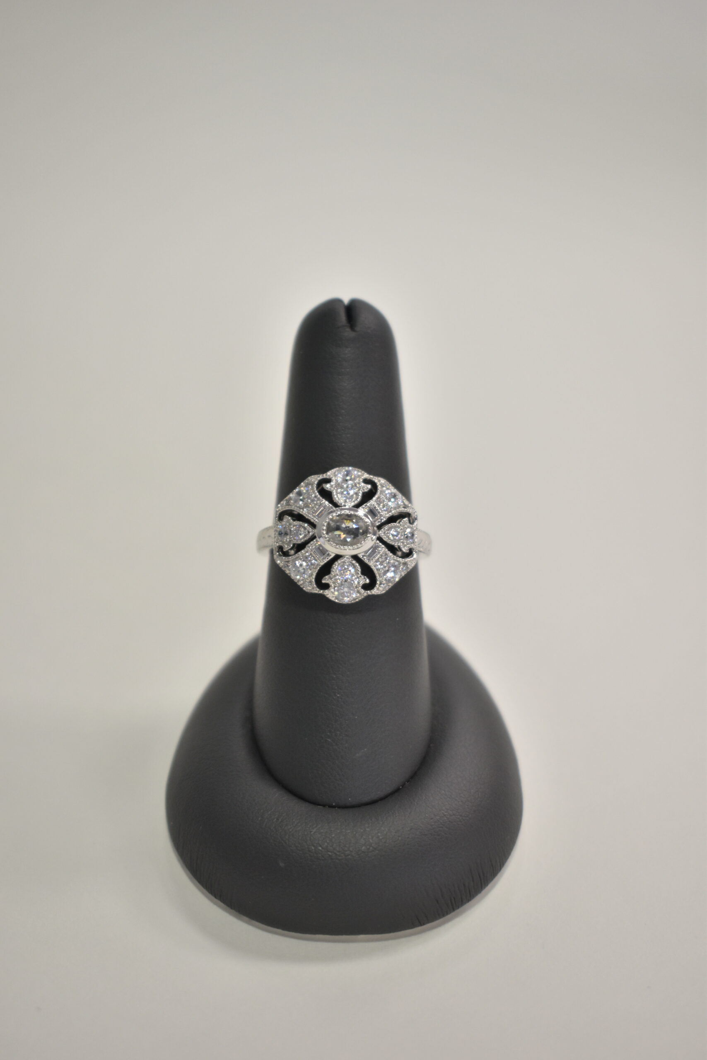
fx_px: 1546
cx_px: 354
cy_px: 530
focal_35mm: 52
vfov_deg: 37.8
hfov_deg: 25.8
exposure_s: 1/60
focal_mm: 35
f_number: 4.5
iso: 560
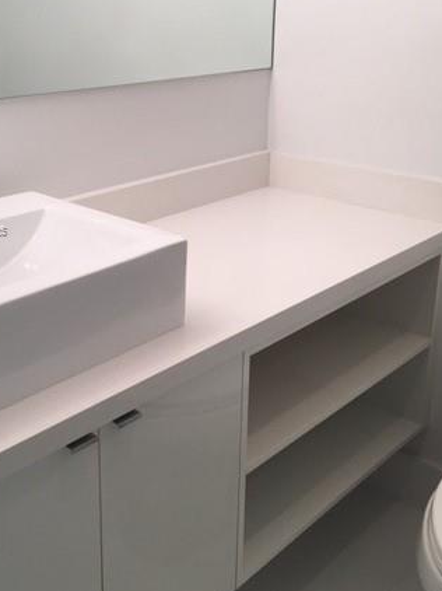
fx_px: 750
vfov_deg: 42.7
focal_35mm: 44
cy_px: 231
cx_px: 180
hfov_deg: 32.8
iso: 25
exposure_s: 1/33
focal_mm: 4.15
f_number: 2.2
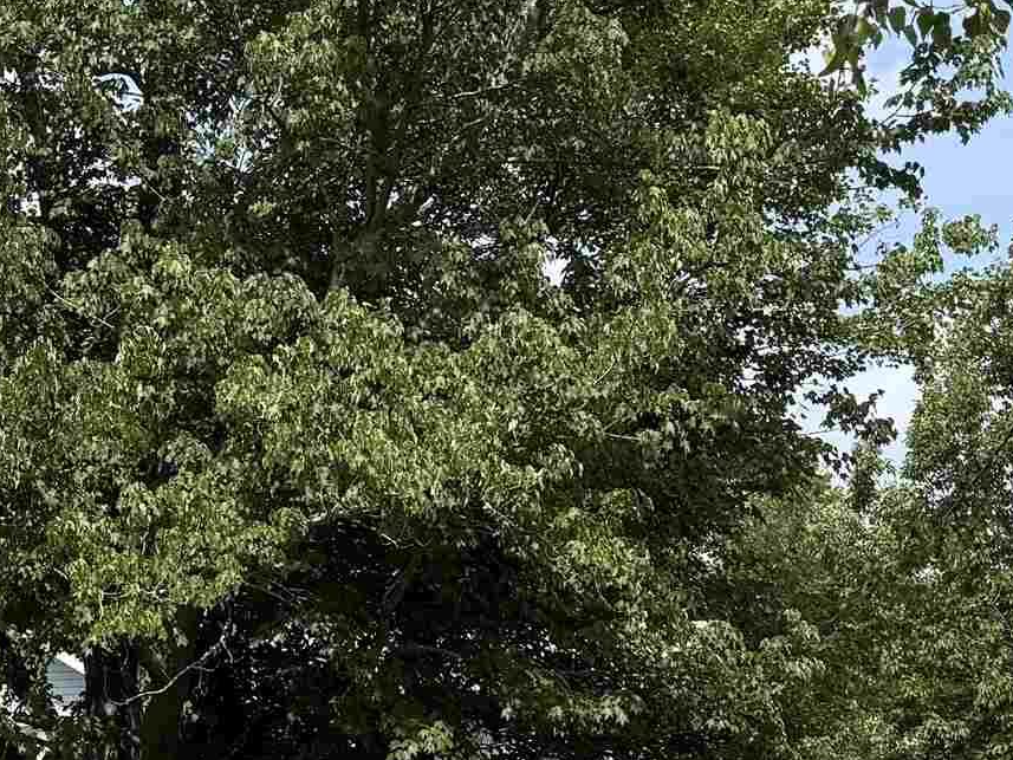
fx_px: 2517
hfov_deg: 22.5
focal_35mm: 86
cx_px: 234
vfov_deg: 16.9
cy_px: 696
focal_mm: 6.76
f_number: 1.78
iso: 80
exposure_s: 1/3584
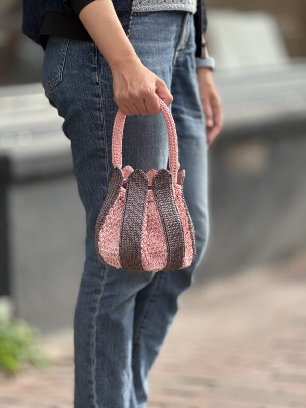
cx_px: 153
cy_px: 204
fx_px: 1414
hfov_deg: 12.3
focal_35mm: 120
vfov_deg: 16.4
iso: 50
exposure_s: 1/184
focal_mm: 15.66
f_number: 2.8
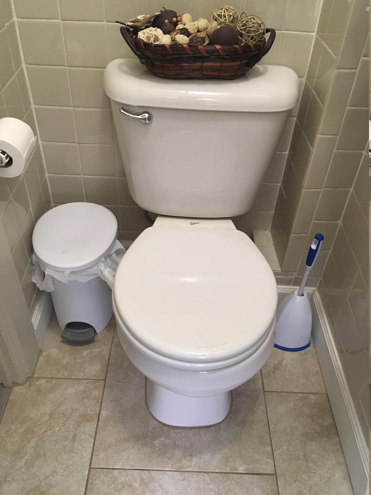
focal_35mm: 29
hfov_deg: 48.2
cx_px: 186
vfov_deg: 61.7
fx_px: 414
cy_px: 248
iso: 125
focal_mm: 4.15
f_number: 2.2
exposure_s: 1/30
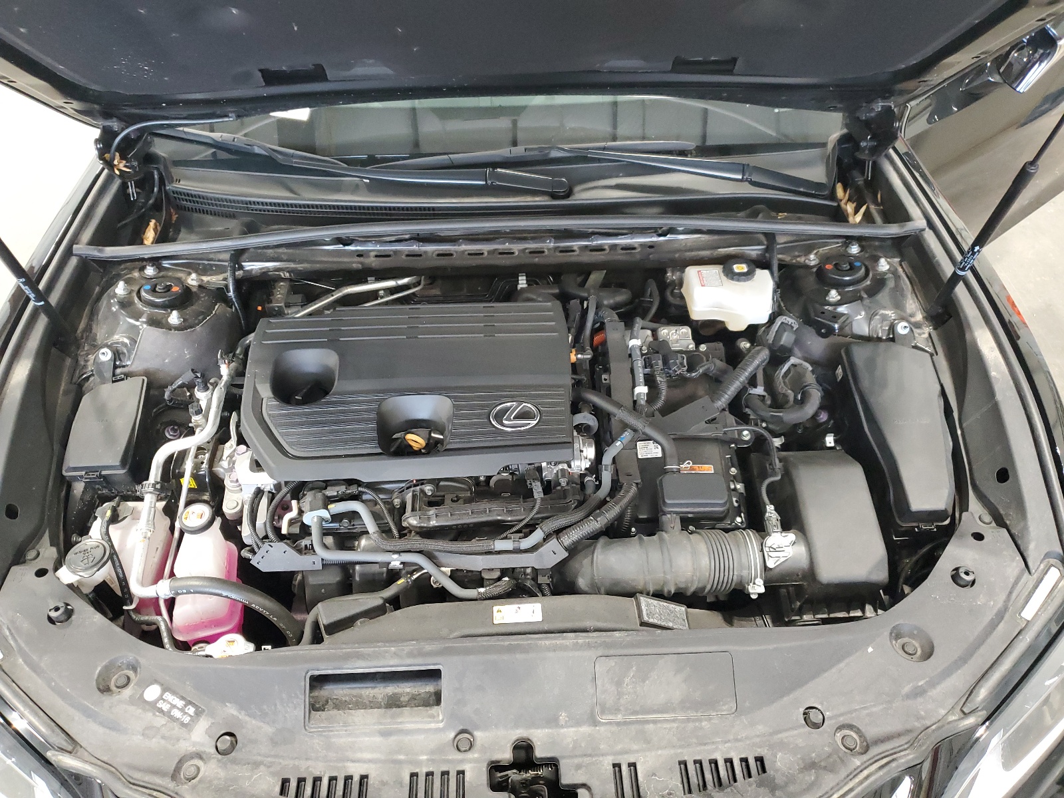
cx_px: 532
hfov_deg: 67.3
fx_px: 799
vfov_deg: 53.1
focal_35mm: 26
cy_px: 399
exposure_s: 1/40
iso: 357
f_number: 1.5
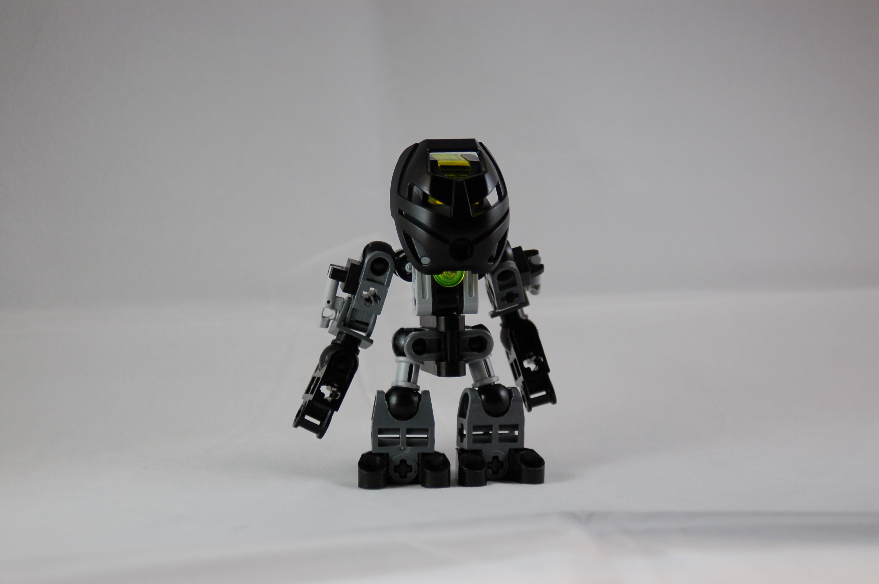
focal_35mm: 120
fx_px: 2927
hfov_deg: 17.1
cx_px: 440
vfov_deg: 11.4
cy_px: 292
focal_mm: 80
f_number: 5.6
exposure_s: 1/30
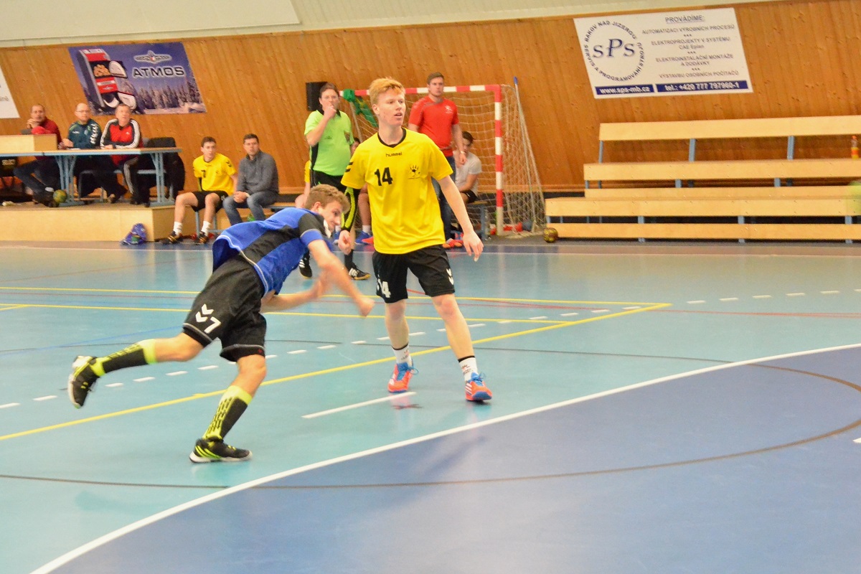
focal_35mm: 68
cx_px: 430
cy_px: 287
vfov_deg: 20.2
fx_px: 1614
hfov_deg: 29.9
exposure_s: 1/125
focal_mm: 45
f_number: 5.6
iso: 5600
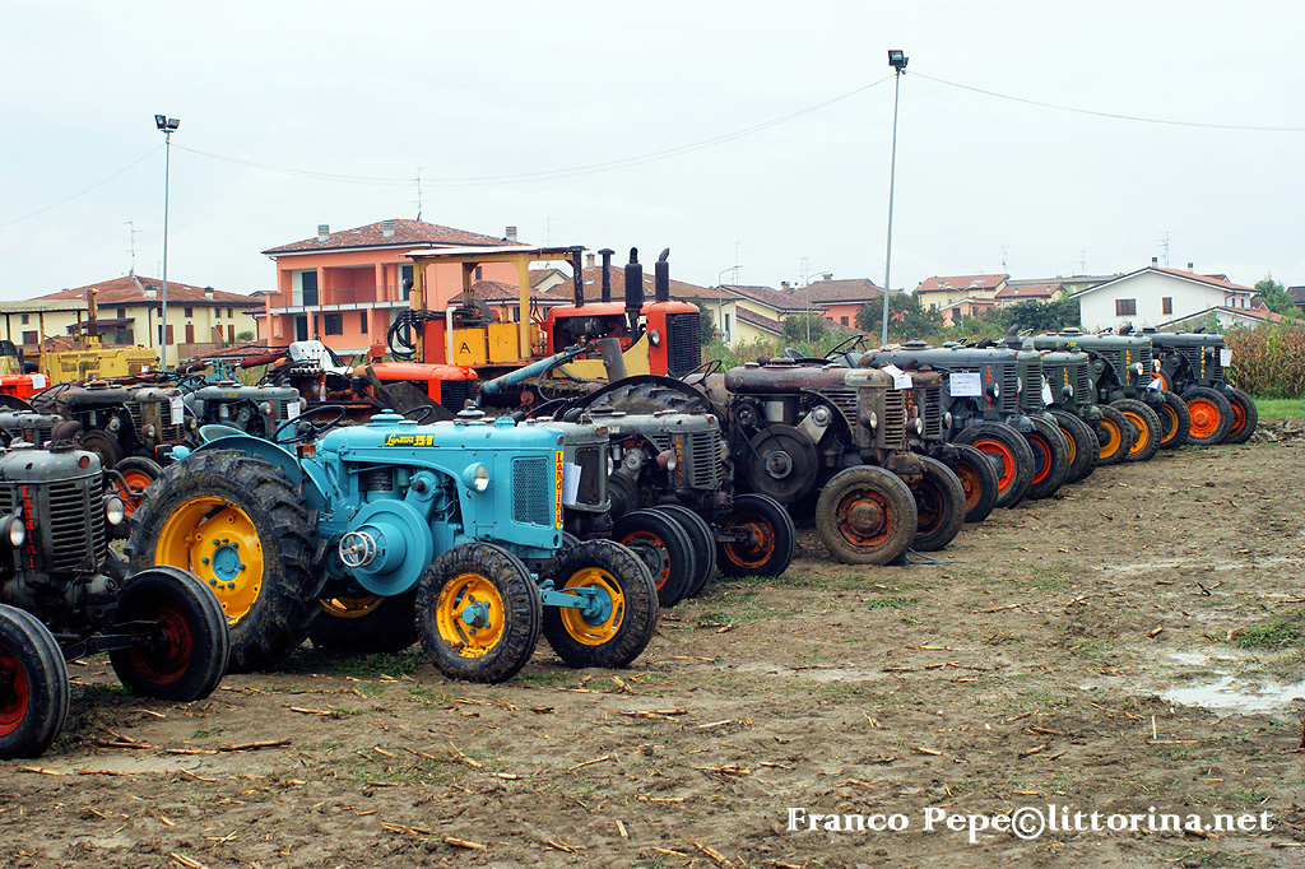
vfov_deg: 22.6
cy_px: 434
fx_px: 2174
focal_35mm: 60
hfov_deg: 33.4
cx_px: 652
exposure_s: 1/160
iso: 400
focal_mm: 40
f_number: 11
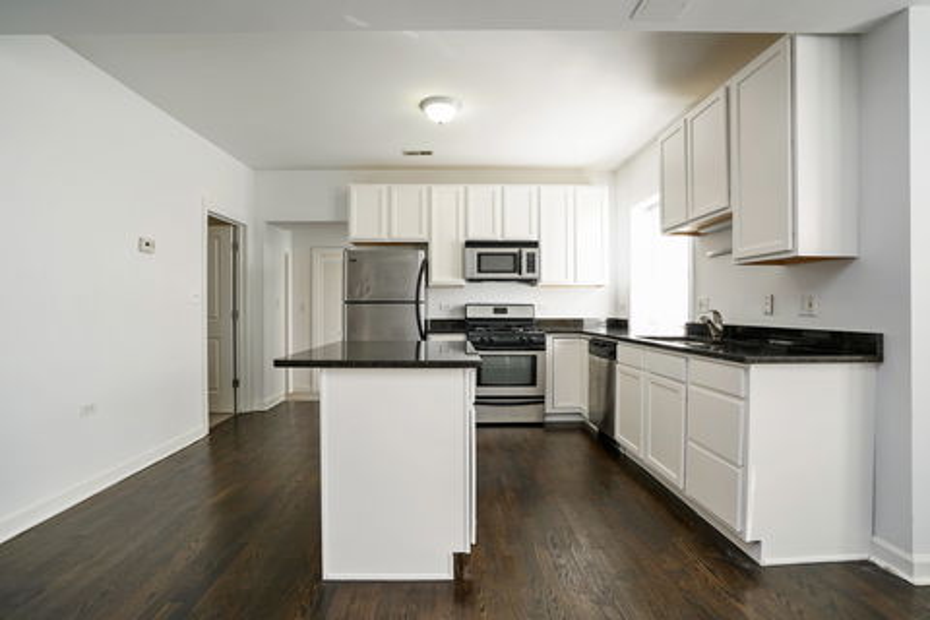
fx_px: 413
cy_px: 310
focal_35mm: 16
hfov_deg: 96.7
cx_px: 465
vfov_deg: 73.7
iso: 100
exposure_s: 1/5
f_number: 9
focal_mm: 16
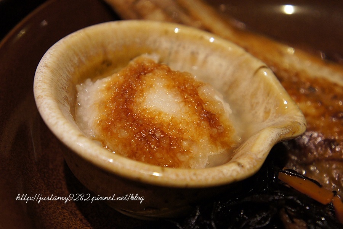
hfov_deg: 31.9
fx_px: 600
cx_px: 172
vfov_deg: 21.5
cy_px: 114
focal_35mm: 63
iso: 1600
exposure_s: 1/80
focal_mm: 42
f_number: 5
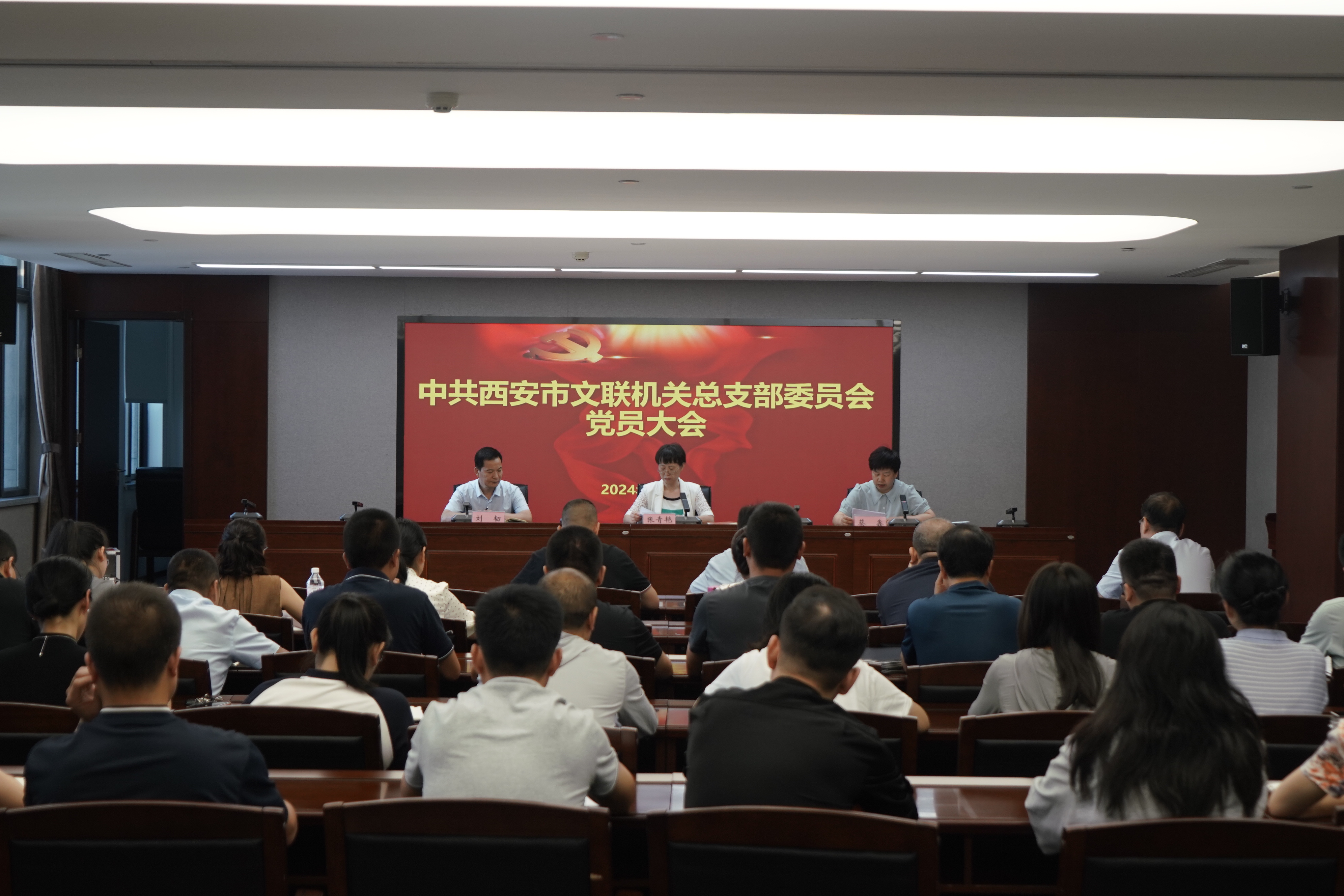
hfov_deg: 35.1
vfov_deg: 23.8
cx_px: 672
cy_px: 448
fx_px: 2128
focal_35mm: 57
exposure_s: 1/100
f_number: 4
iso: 500
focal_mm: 38
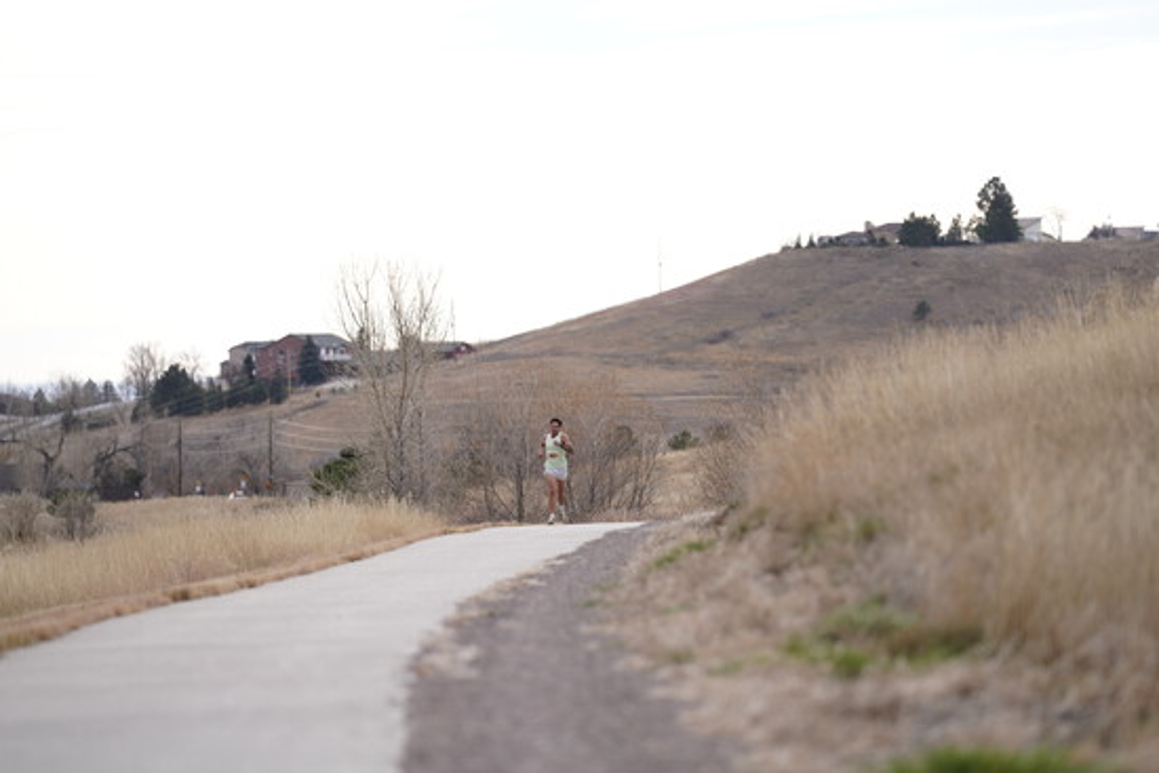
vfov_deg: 6.9
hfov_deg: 10.3
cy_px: 386
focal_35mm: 200
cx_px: 580
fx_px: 6440
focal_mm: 200
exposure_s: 1/1250
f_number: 3.2
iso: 250
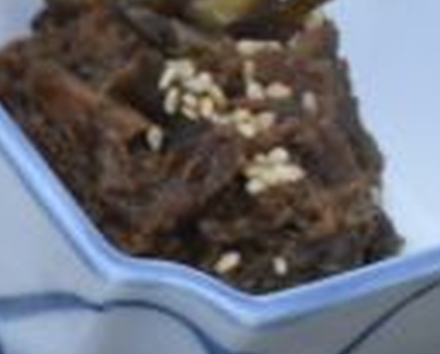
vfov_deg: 6.3
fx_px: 3224
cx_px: -1024
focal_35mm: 247
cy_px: 363
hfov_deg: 6.8
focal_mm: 22
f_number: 9
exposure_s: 1/320
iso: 1600
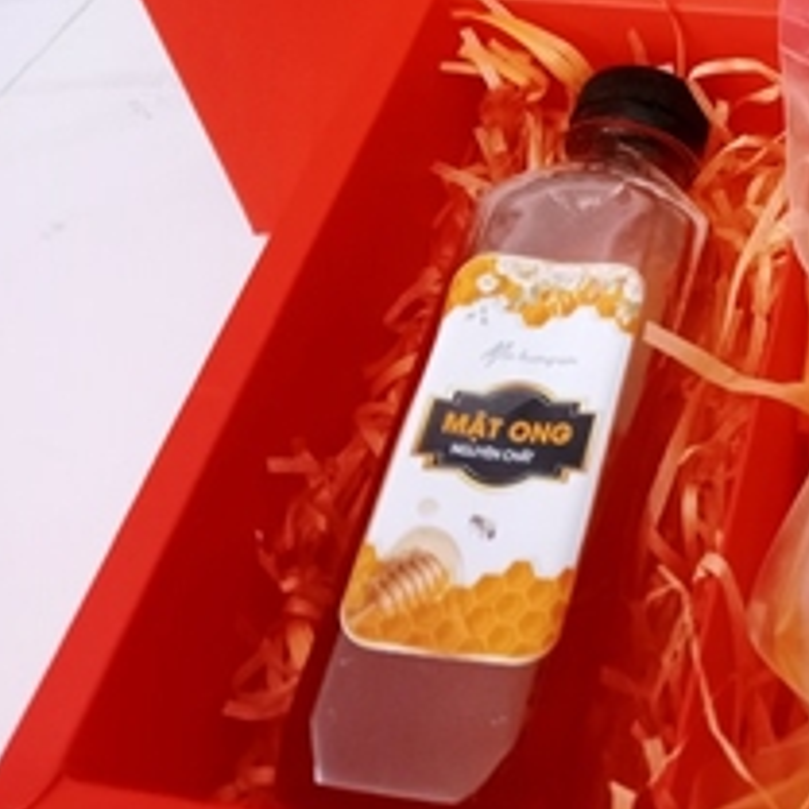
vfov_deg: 29.1
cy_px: 122
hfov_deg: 27.7
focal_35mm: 57
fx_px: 1507
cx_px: 871
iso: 1500
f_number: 1.8
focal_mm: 4.04
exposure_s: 1/100
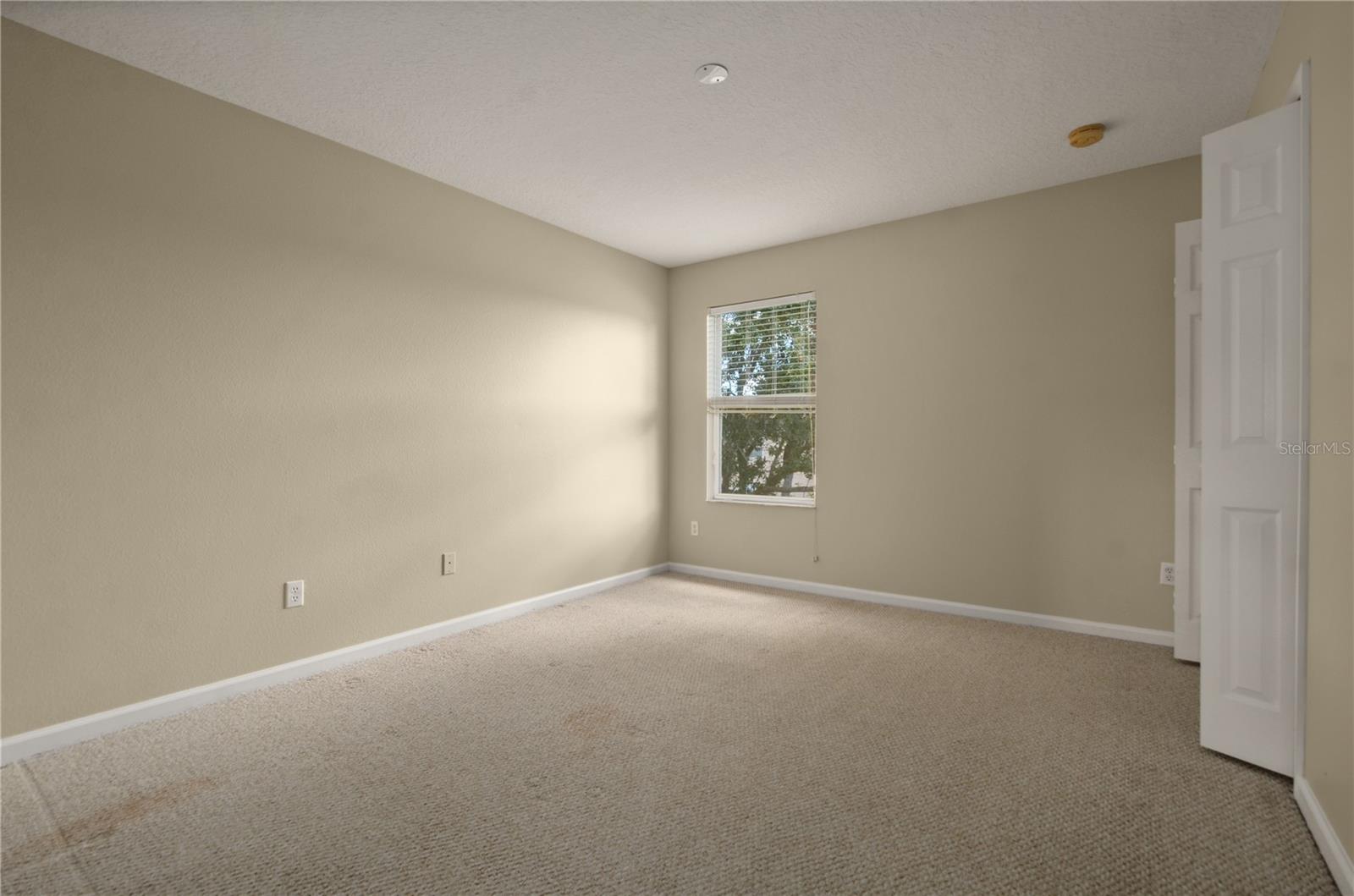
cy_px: 448
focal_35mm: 15
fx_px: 563
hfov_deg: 100.5
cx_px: 677
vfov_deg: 77.0
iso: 200
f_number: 8
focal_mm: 10
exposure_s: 1/3
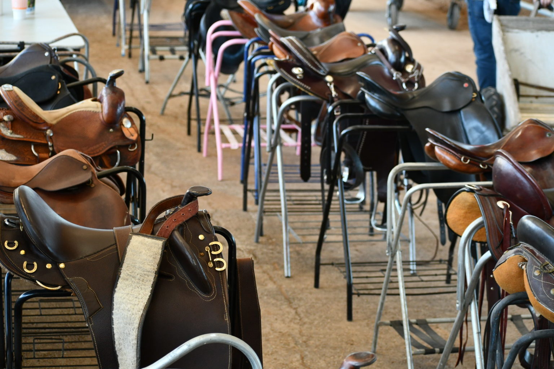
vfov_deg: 13.0
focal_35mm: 105
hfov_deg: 19.5
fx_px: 1616
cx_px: 277
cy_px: 184
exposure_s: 1/160
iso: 800
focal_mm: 70
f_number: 4.5
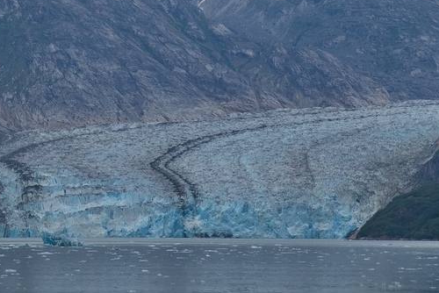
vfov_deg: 4.5
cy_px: 53
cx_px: 99
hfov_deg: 6.7
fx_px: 3746
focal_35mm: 307
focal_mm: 120
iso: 100
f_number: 8
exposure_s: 1/250
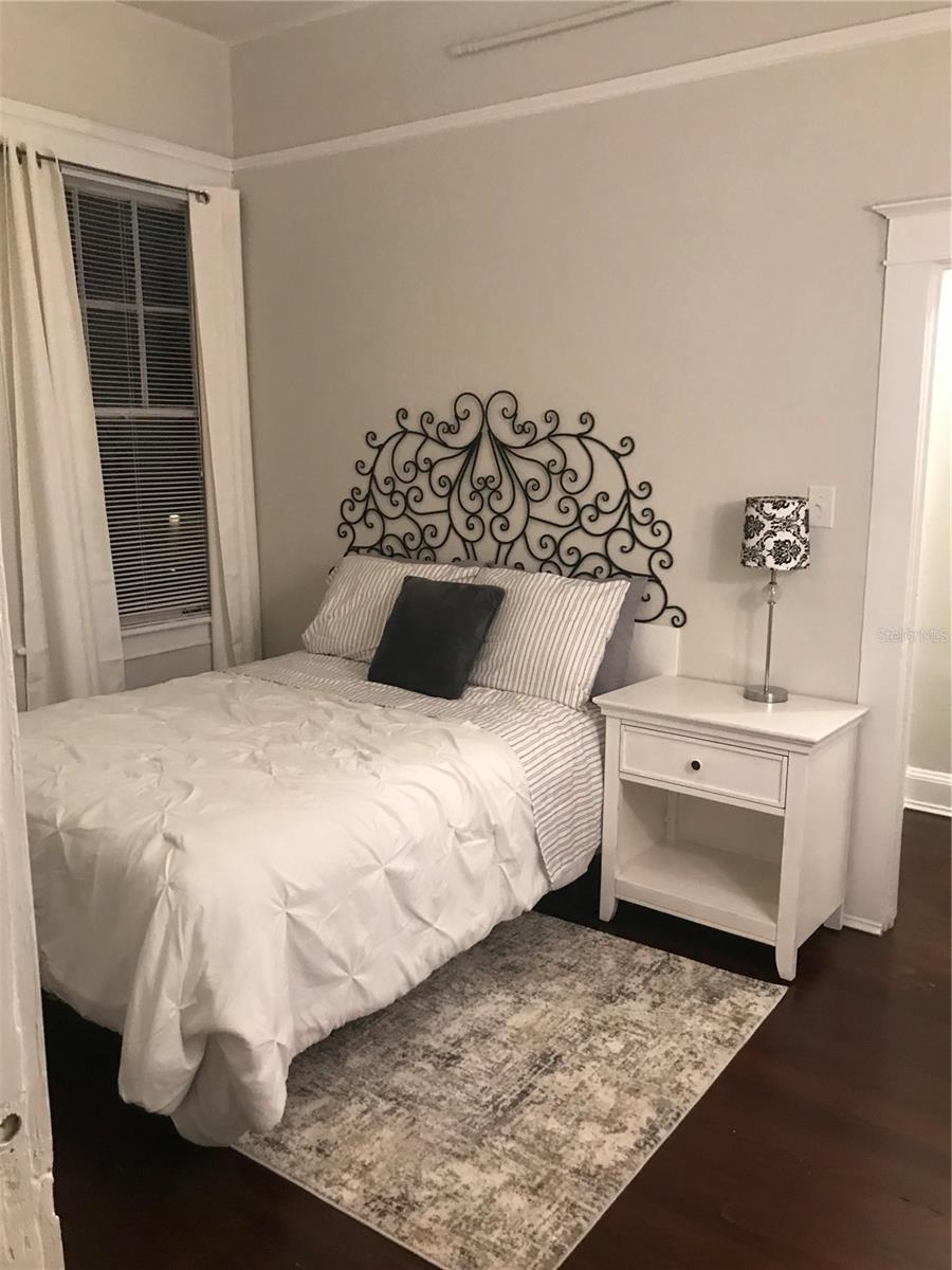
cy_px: 635
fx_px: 1027
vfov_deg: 63.4
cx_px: 476
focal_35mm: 28
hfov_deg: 49.7
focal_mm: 3.99
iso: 80
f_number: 1.8
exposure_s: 1/15
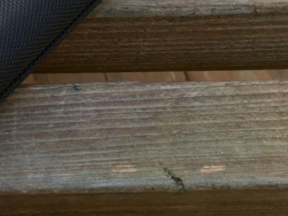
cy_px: -68
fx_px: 873
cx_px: -148
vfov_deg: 13.6
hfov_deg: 16.9
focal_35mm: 105
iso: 32
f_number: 2.2
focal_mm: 4.15
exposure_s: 1/60
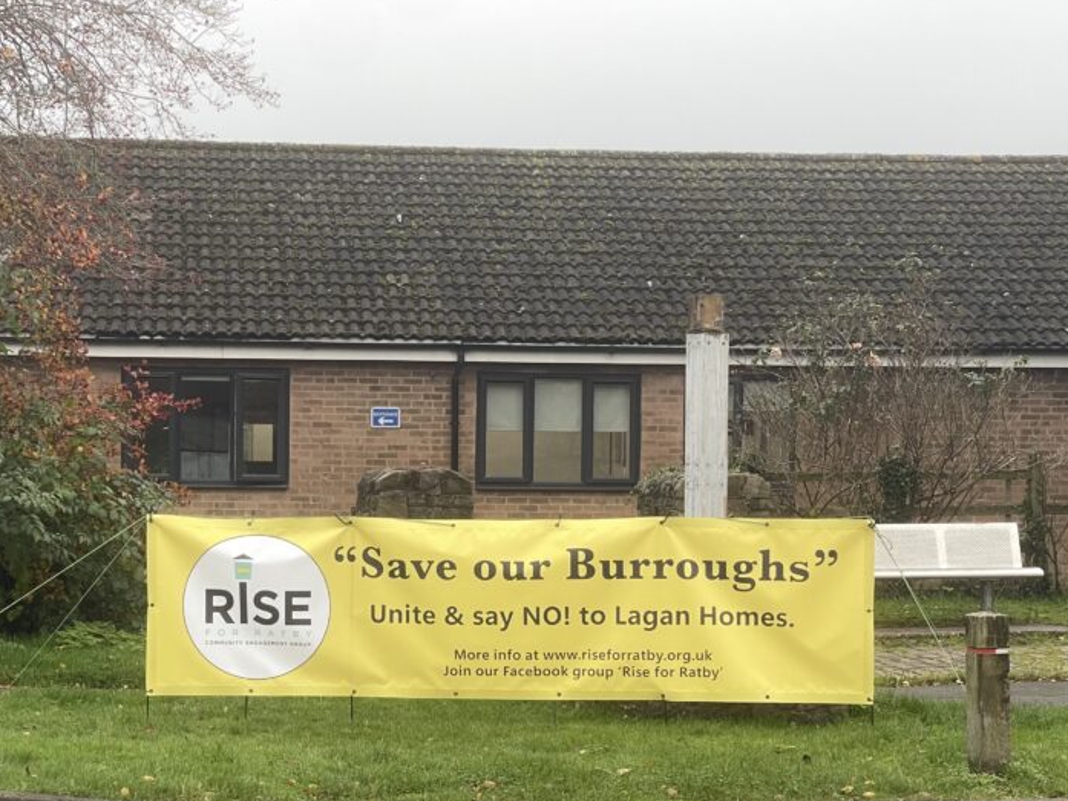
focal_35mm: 94
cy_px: 579
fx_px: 2901
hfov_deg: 20.8
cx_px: 458
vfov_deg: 15.7
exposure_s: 1/105
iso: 20
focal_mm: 7.5
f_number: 2.2
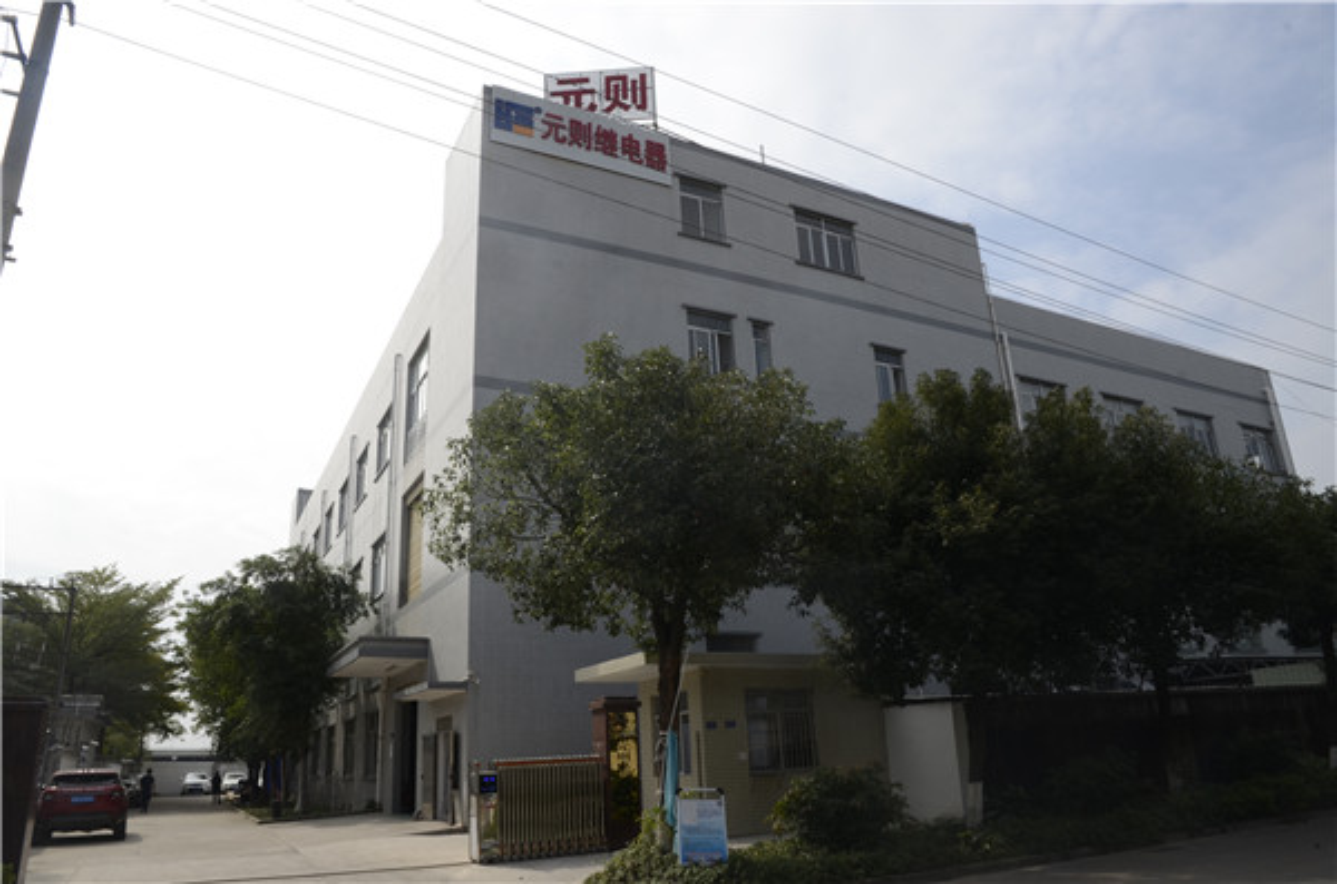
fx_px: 889
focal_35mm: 24
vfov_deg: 52.9
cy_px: 442
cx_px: 668
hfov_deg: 73.9
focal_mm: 16
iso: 200
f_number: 16
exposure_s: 1/200
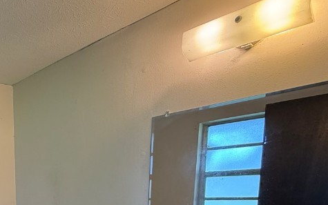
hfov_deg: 48.9
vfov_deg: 34.1
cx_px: 0
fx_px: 286
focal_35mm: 32
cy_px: 226
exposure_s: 1/60
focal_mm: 2.22
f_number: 2.2
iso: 200
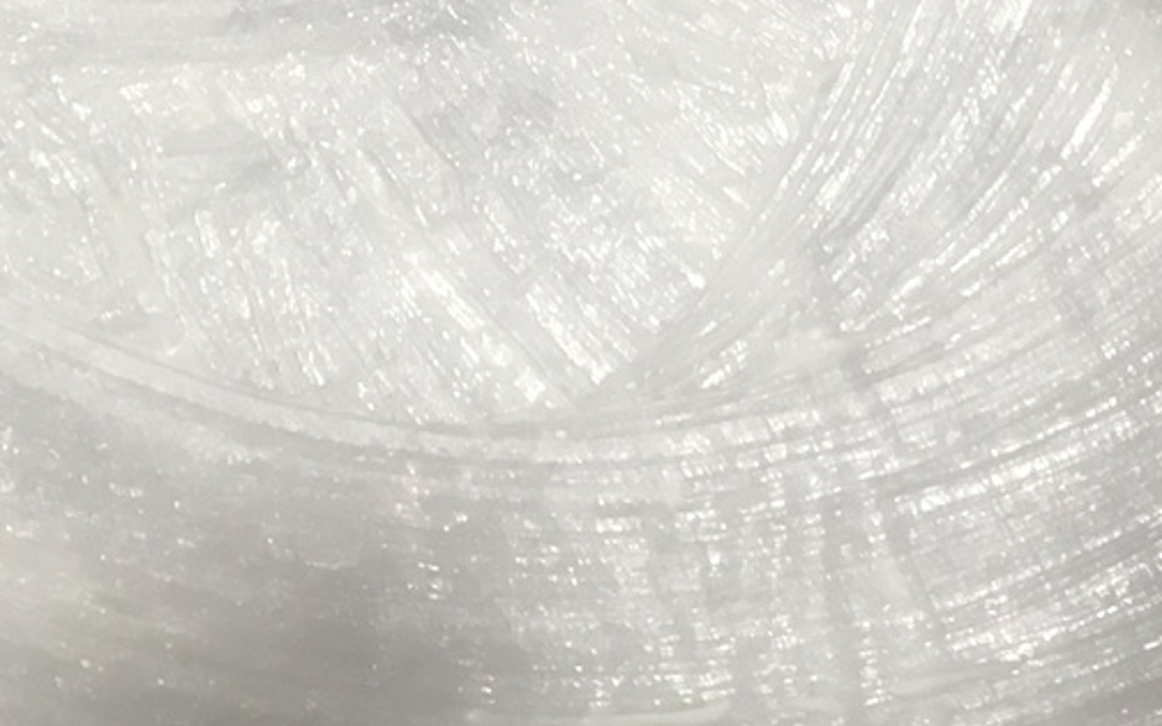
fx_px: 3959
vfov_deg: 9.9
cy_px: -565
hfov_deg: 16.7
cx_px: 652
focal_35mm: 125
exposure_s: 1/30
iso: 64
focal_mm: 4.15
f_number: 2.2
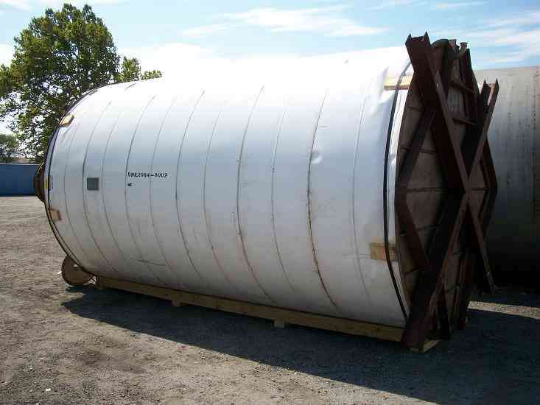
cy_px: 202
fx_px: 546
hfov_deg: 52.6
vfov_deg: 40.7
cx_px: 270
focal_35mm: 35
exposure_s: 1/320
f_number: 5.6
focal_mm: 6.3
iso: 80
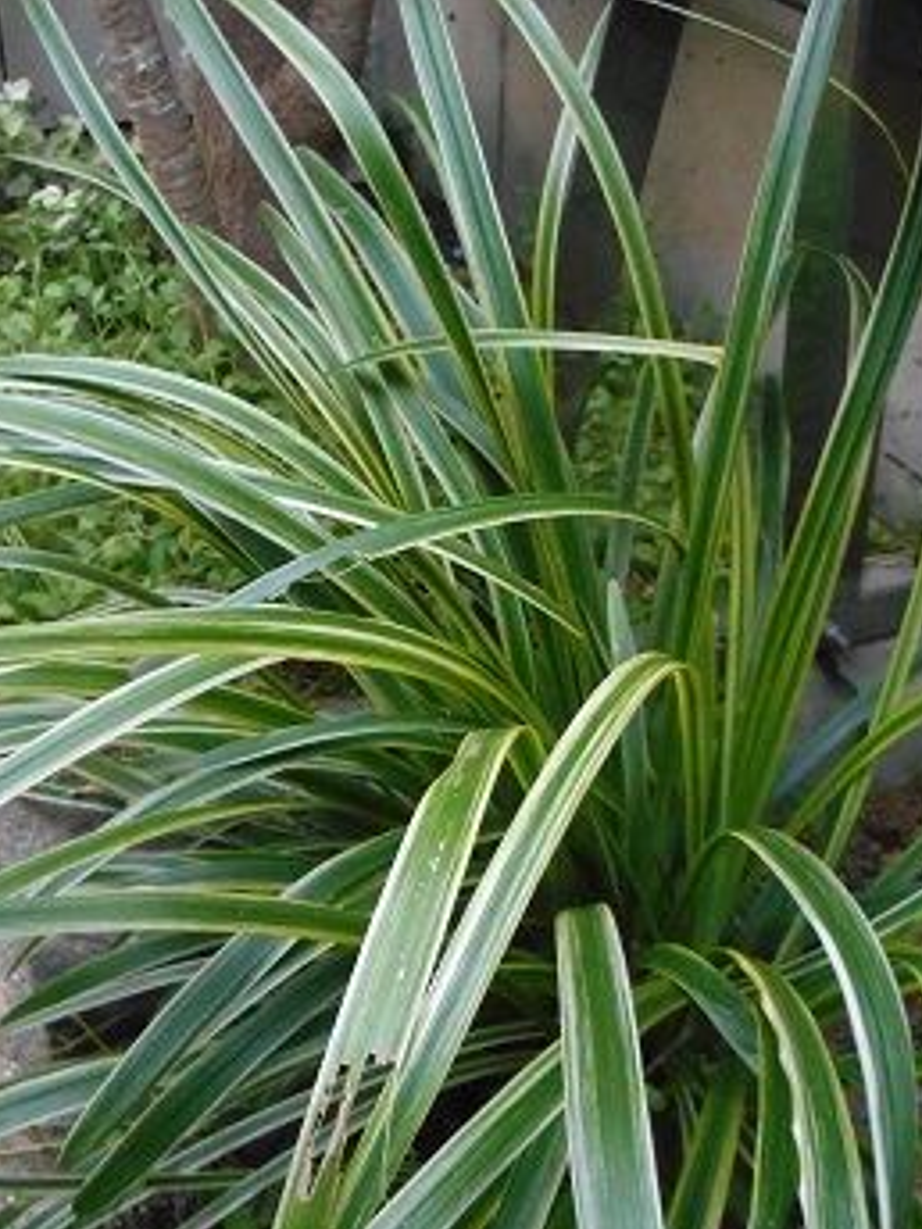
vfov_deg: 47.9
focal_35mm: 39
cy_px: 632
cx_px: 434
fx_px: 1385
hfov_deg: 36.8
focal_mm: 4.7
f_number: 3.4
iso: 800
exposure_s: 1/60
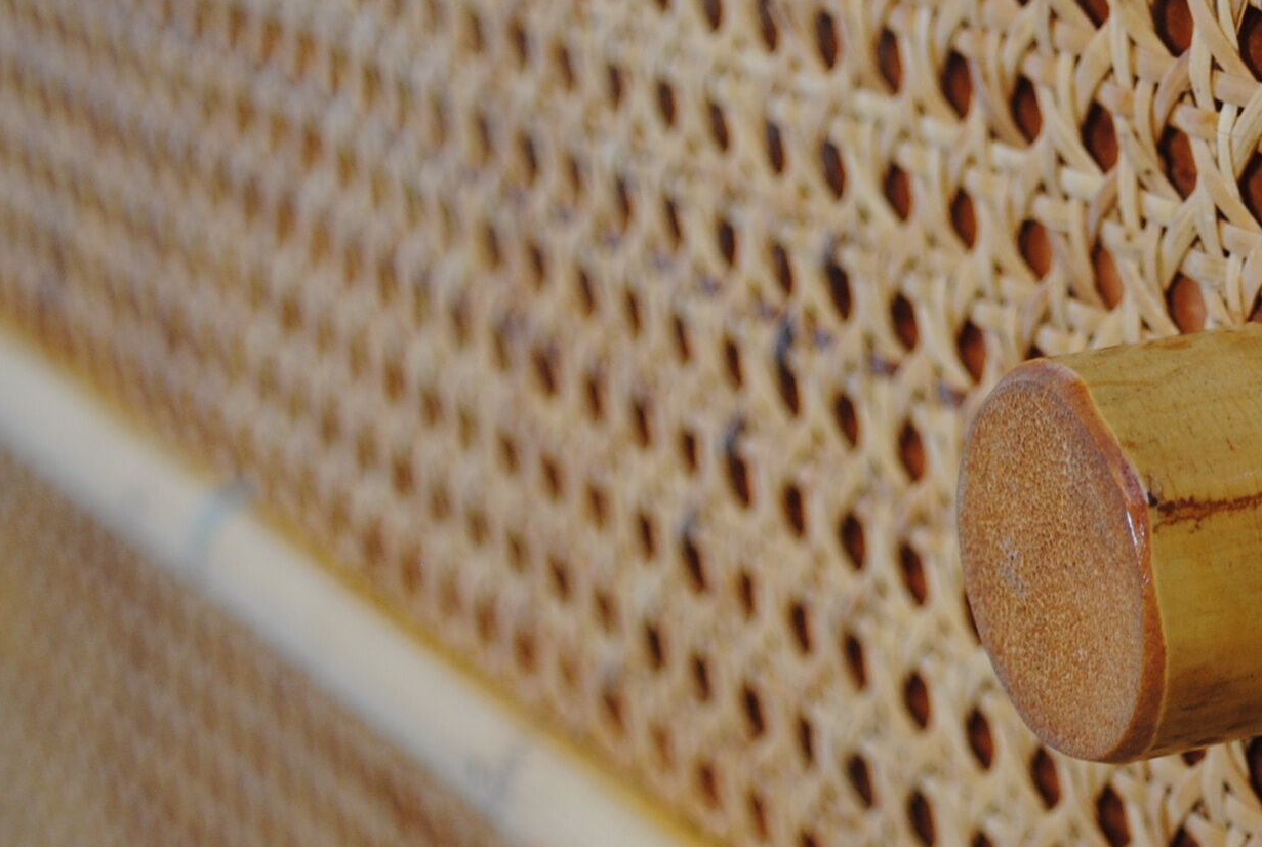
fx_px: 4215
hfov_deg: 16.6
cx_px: 1311
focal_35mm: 120
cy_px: 446
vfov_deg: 11.5
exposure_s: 1/50
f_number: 5
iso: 200
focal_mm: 34
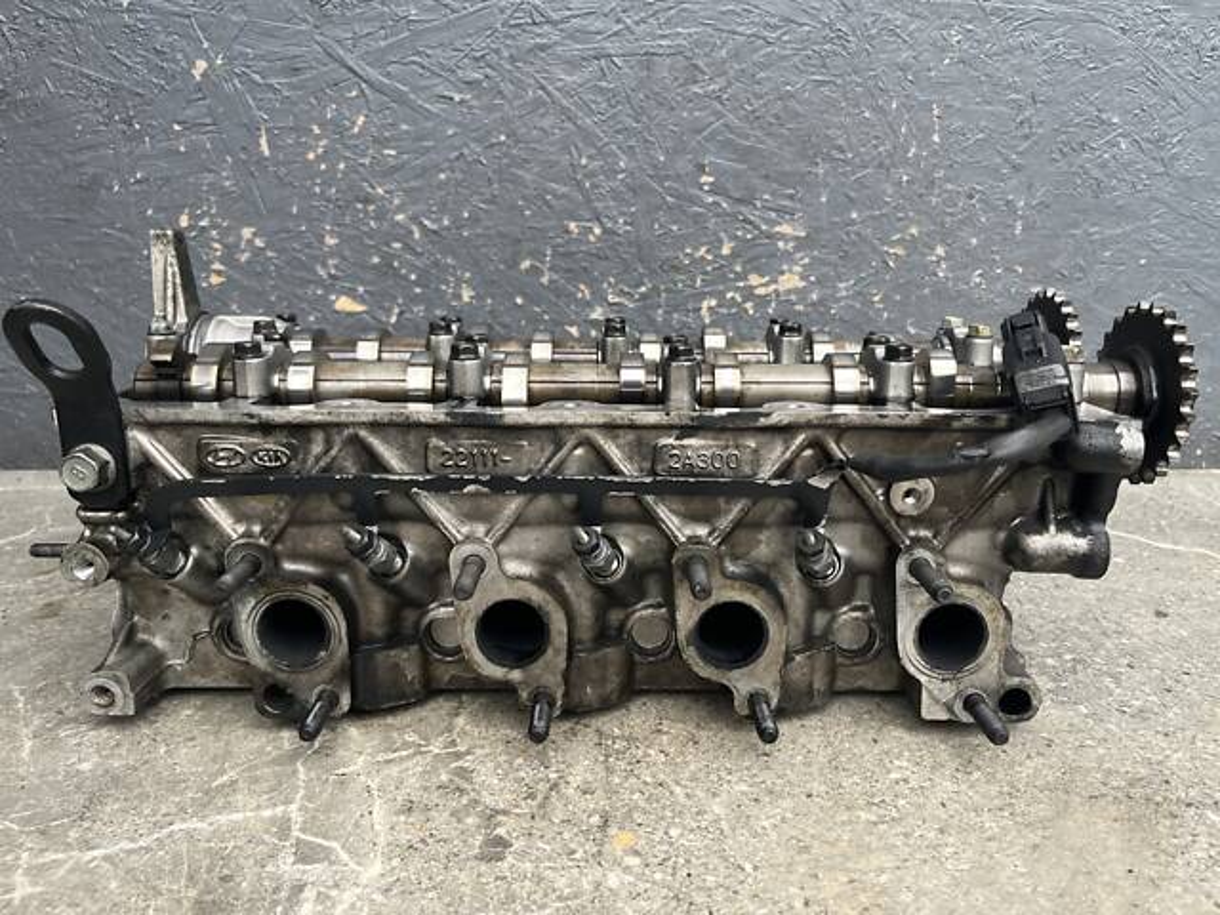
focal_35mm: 26
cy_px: 458
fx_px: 916
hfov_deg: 67.3
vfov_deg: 53.1
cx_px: 610
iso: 50
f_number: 1.6
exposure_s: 1/121
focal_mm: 5.1
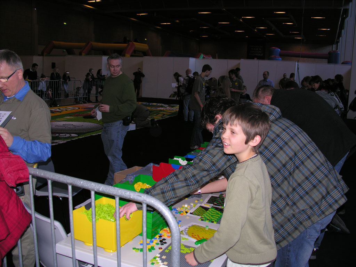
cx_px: 178
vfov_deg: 40.7
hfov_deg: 52.6
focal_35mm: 35
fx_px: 360
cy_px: 134
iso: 50
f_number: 2.8
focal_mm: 8.9
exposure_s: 1/60.1
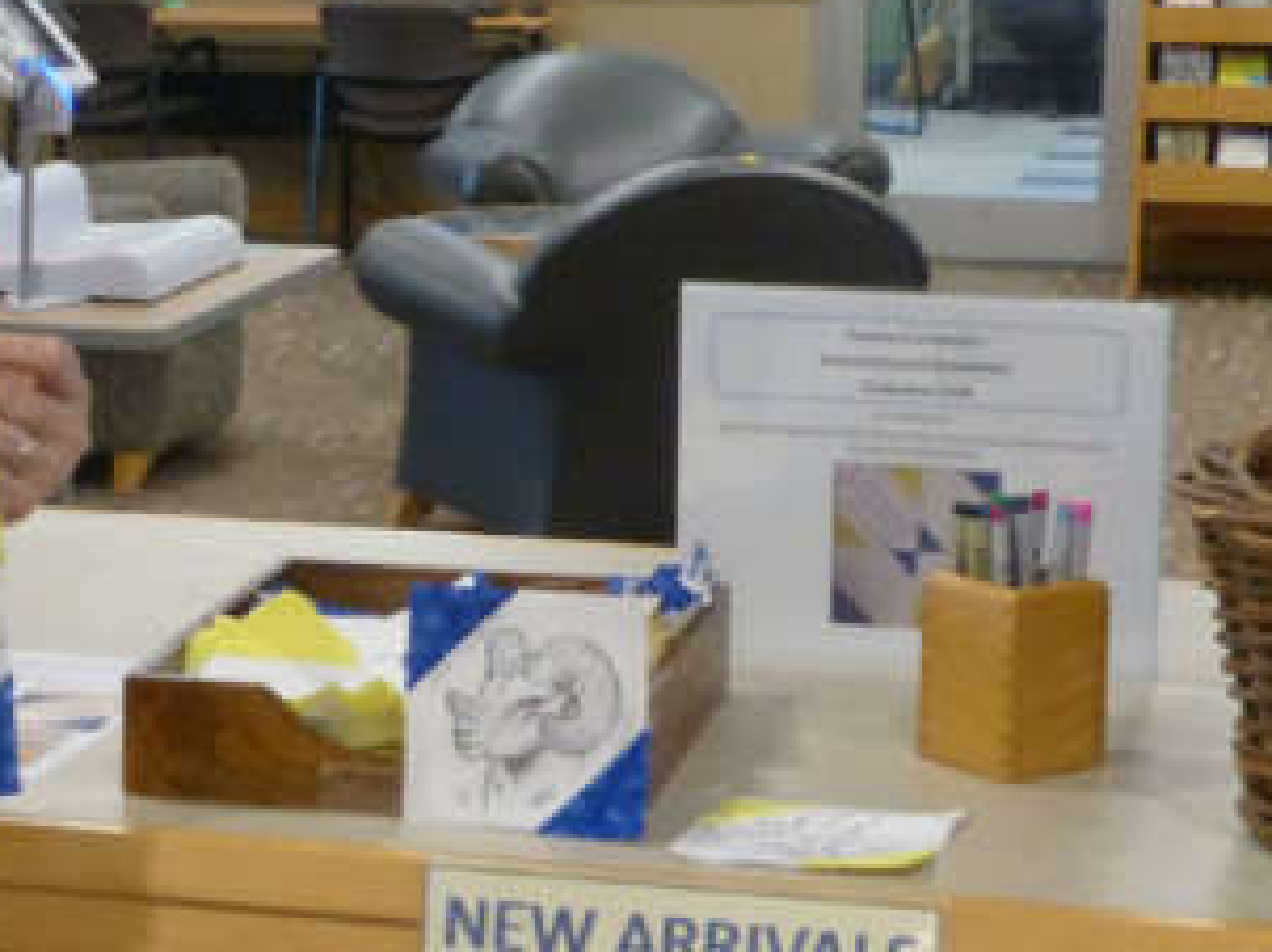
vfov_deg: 13.9
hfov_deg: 18.3
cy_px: 531
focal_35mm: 106
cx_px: 147
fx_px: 3892
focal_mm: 7.1
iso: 400
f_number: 7.1
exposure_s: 1/13
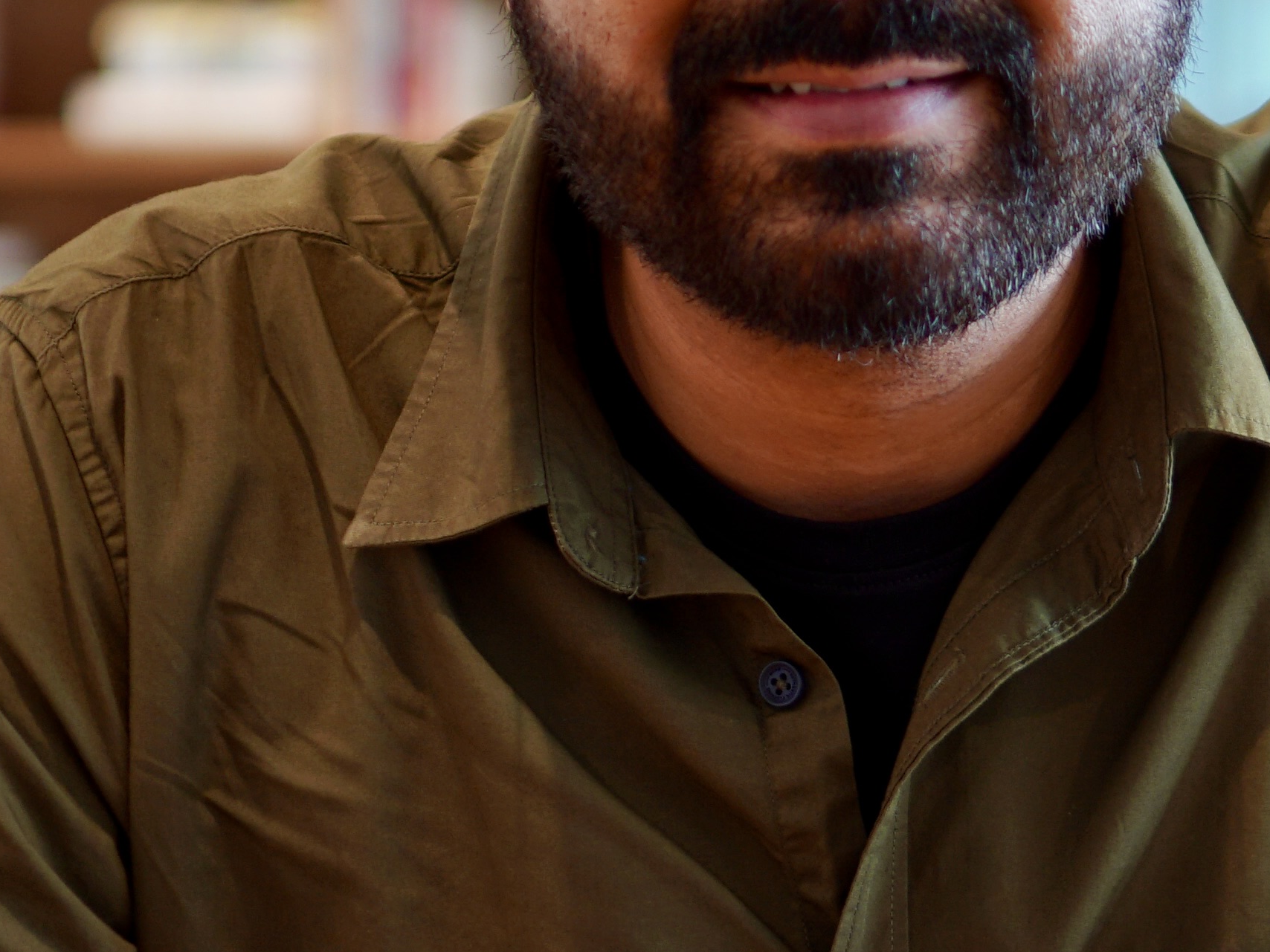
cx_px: 810
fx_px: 5577
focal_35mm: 152
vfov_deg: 9.8
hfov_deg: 13.0
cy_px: 488
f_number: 1.4
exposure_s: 1/60
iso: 100
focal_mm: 30
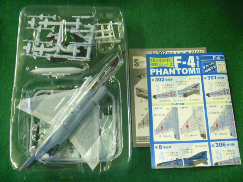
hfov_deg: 42.9
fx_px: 309
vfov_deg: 32.9
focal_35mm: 44
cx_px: 122
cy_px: 91
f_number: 3.7
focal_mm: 7.8
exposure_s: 1/20
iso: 400
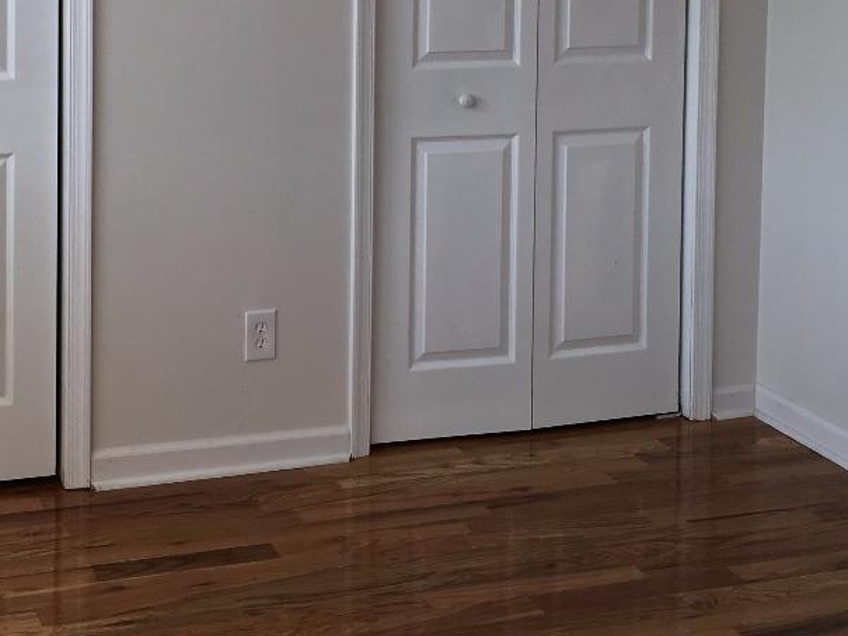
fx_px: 1691
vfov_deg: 20.6
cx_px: 293
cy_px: -14
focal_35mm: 69
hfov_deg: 28.0
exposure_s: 1/120
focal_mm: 4.15
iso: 25
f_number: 2.2
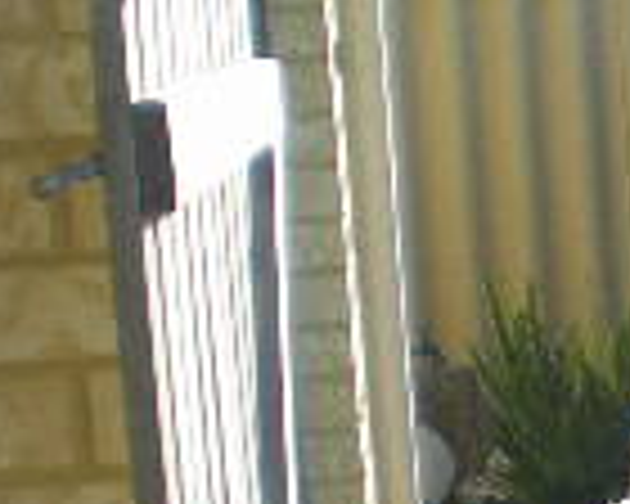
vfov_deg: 9.0
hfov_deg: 10.2
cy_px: 680
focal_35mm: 169
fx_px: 3151
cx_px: 1413
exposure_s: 1/297
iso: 77
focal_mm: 6.3
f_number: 3.1
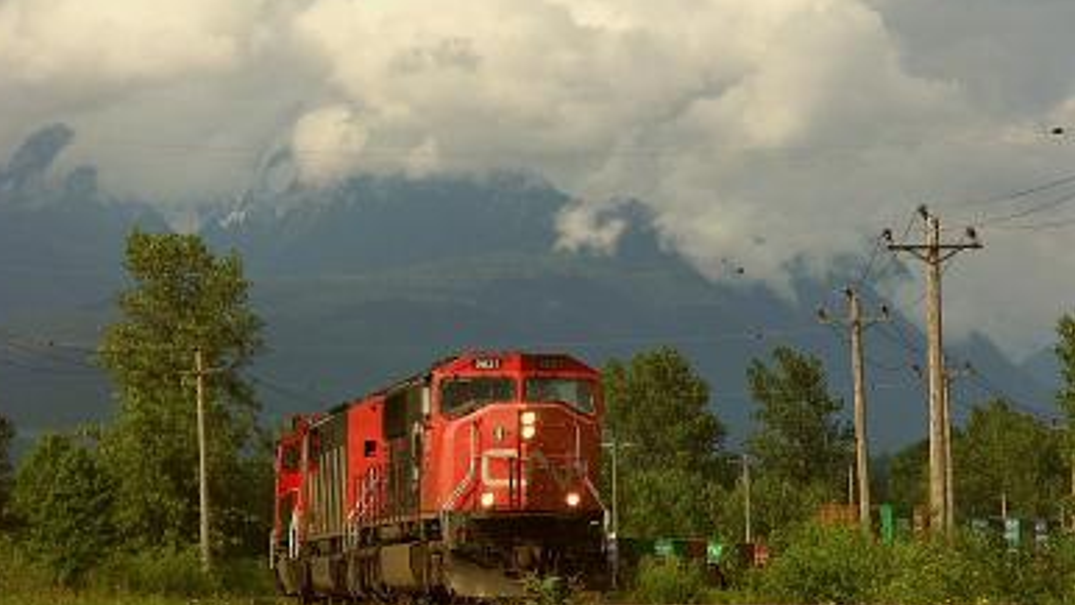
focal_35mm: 226
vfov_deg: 5.4
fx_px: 6441
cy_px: 385
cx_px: 521
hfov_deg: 9.5
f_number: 4.5
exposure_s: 1/2000
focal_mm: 50.69
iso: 200
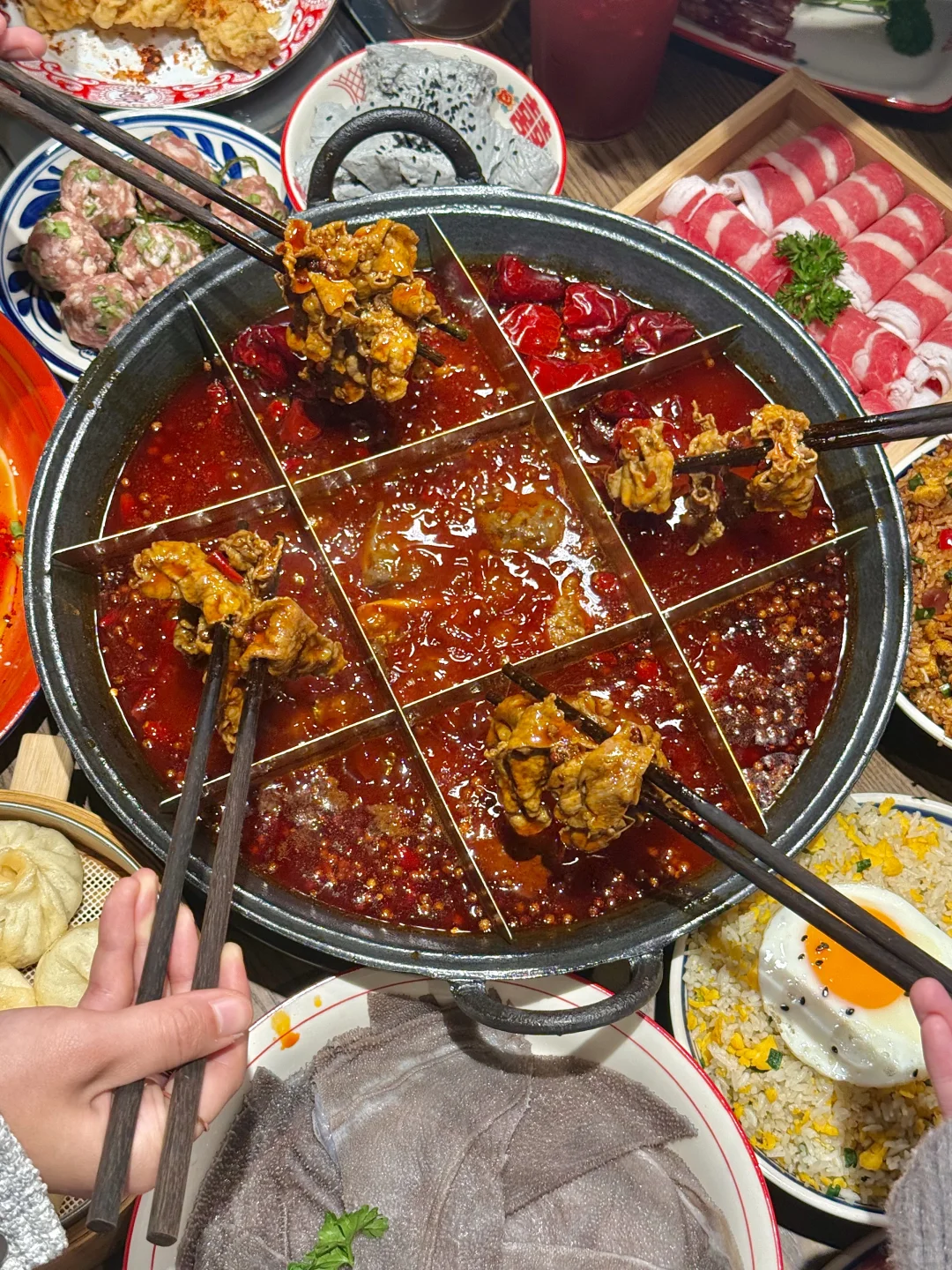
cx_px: 476
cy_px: 635
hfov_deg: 30.3
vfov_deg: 39.7
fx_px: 1760
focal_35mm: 48
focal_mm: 6.76
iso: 80
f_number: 1.78
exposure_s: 1/100
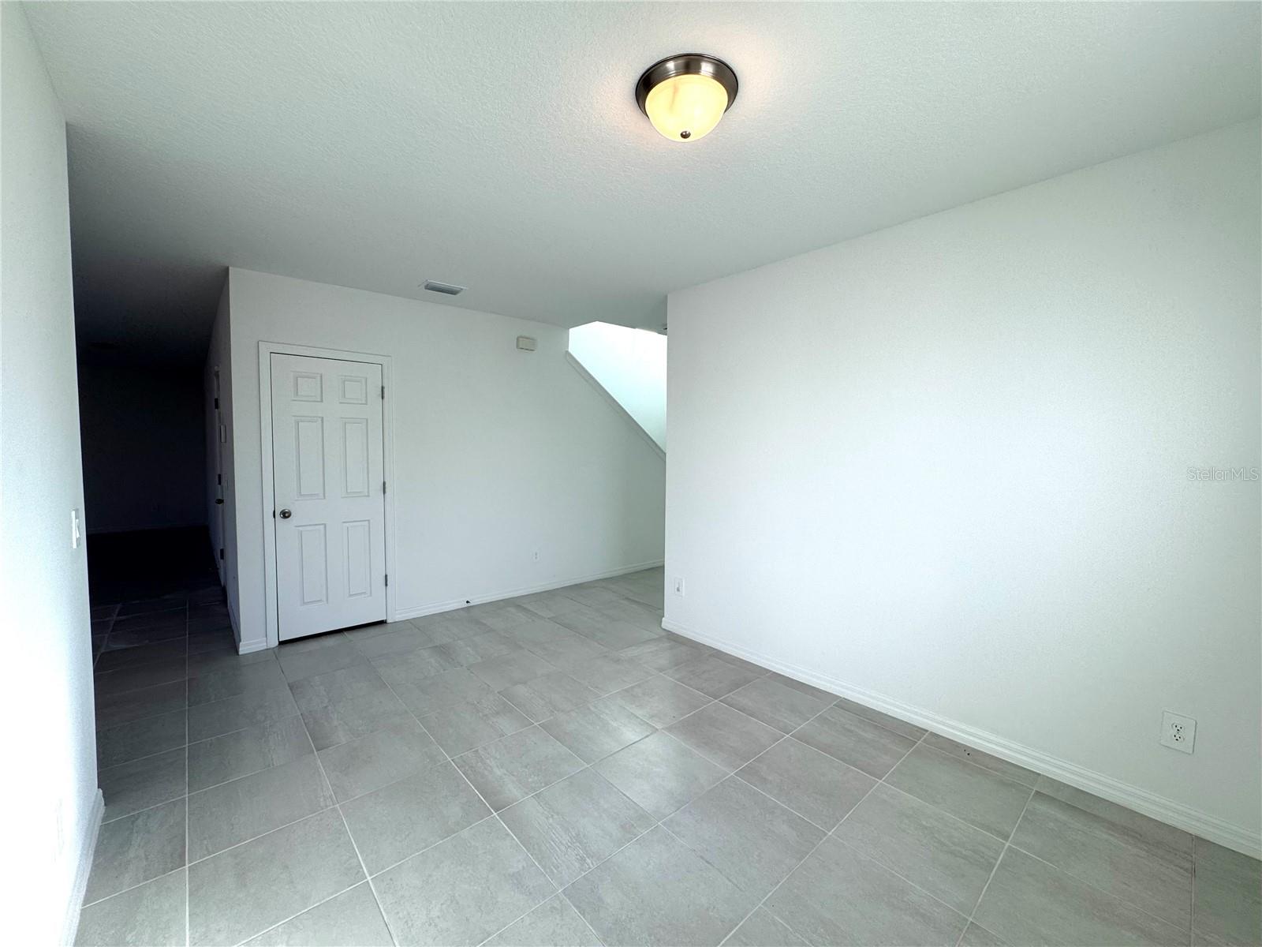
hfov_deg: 102.1
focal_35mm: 14
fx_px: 510
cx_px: 631
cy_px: 474
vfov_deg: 85.7
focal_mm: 2.22
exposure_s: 1/170
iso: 40
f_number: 2.2
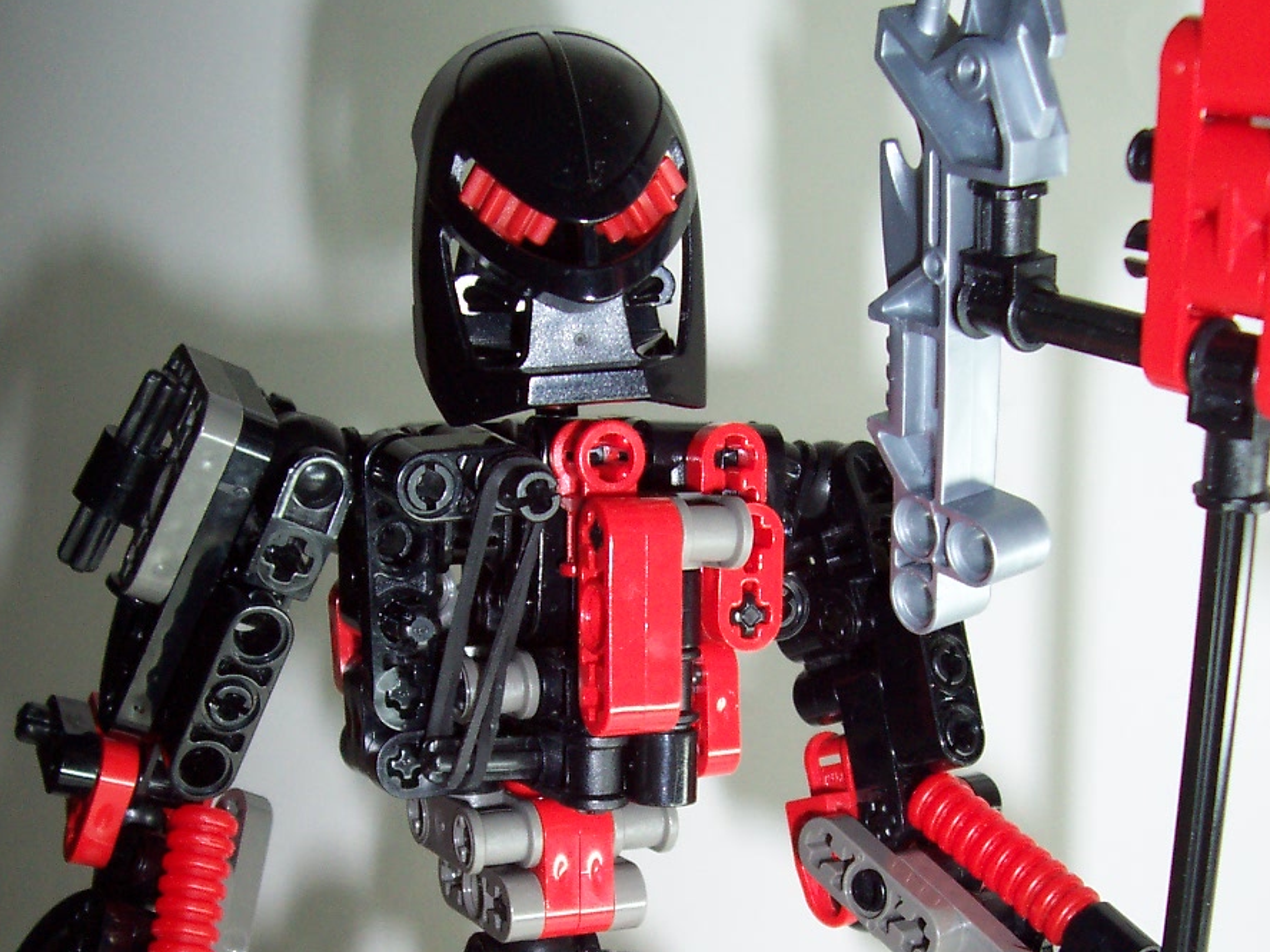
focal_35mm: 50
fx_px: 1834
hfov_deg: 38.2
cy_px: 818
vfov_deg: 28.2
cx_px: 642
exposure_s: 1/60
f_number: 2.8
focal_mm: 5.6
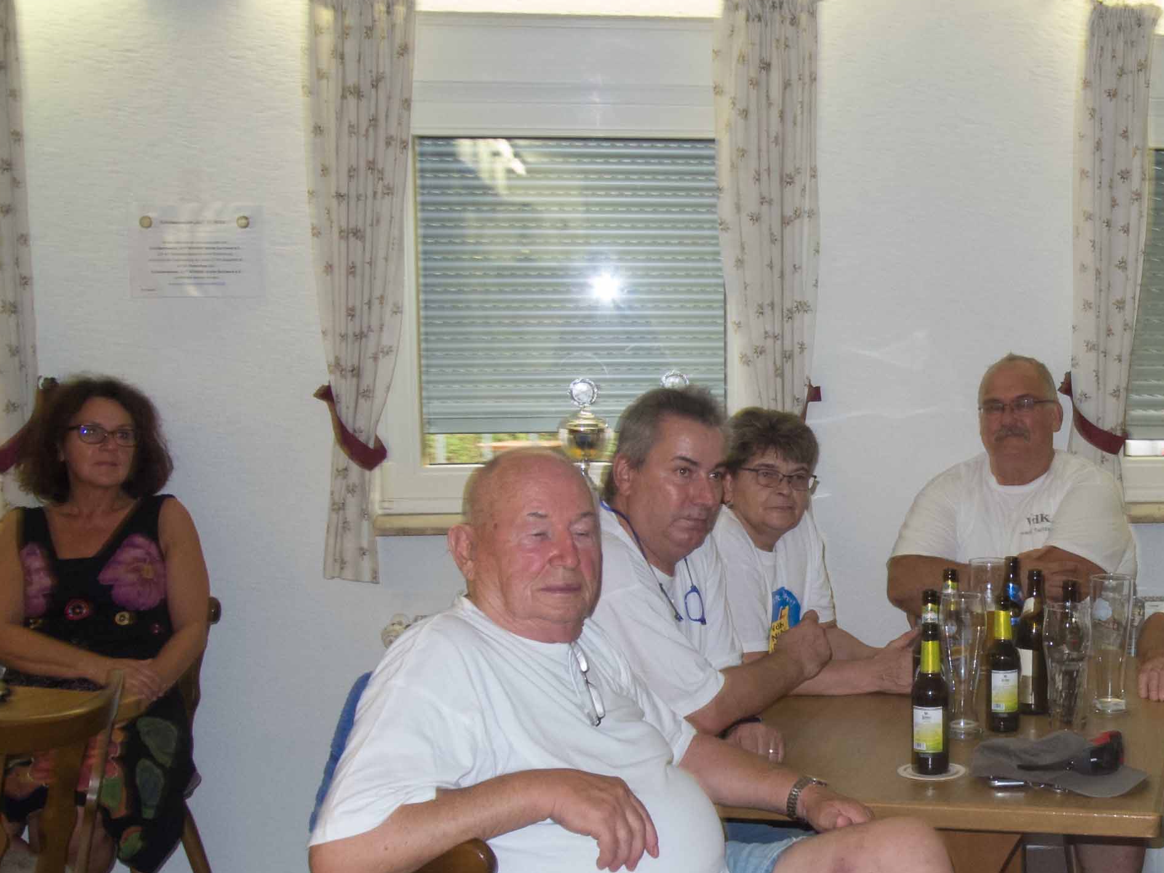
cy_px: 645
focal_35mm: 54
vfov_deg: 26.7
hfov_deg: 34.2
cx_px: 975
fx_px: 1816
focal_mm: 6
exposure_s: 1/30
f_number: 3.2
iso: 200
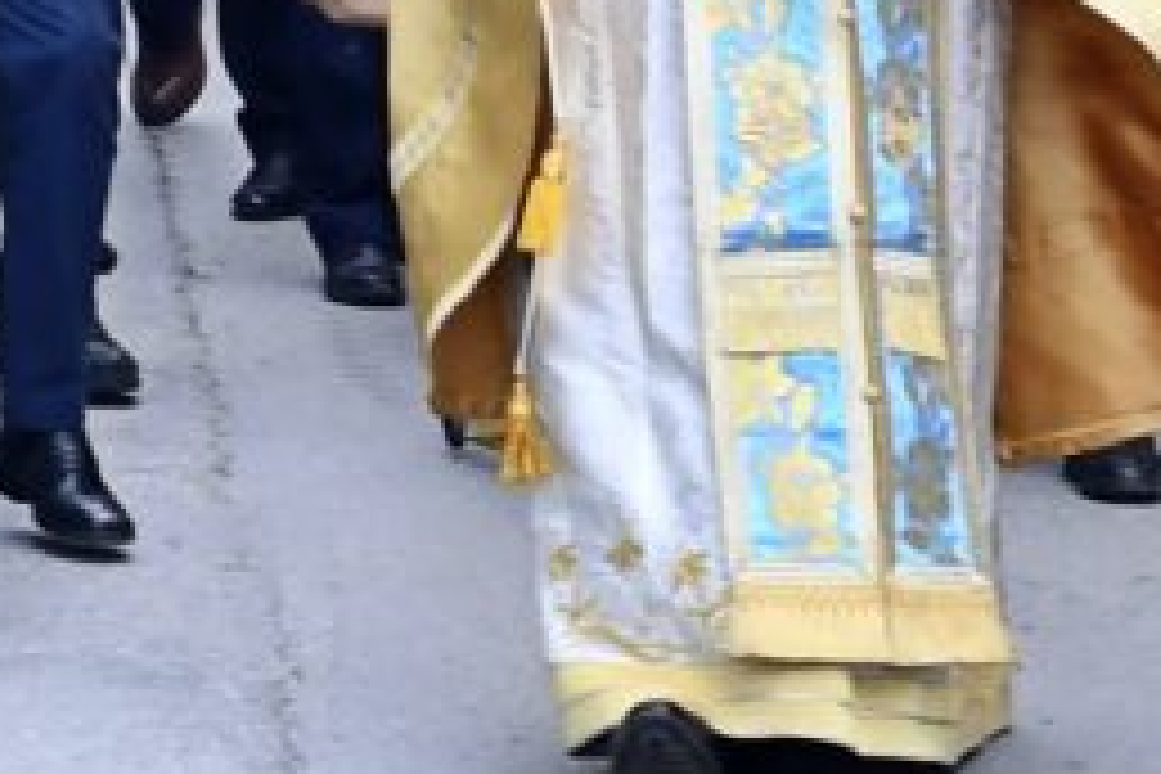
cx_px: 18
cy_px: -698
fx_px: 5127
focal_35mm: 159
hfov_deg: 12.8
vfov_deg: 8.3
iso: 400
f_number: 5.6
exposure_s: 1/250
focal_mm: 24
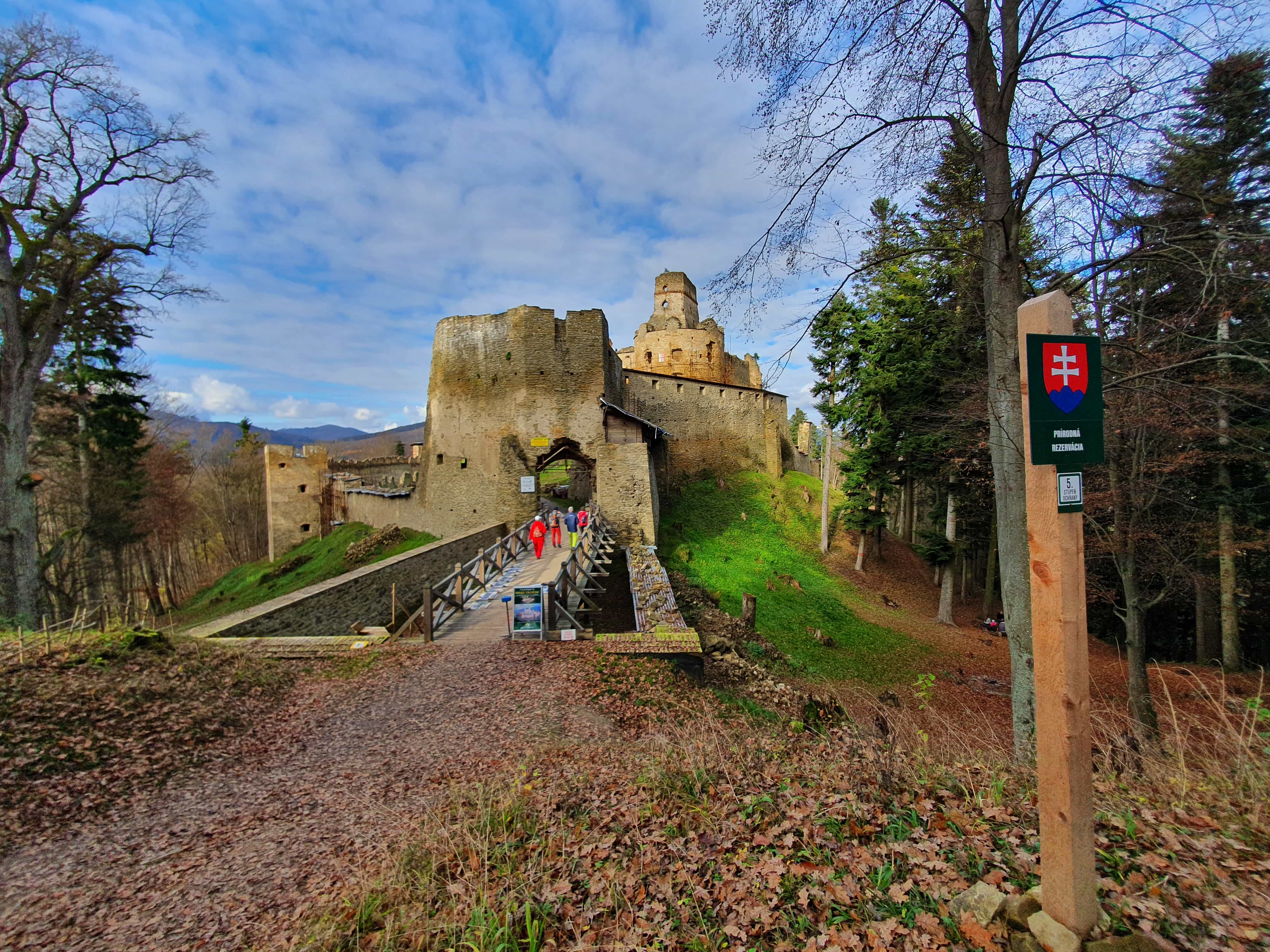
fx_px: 477
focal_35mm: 13
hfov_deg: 106.2
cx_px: 635
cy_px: 476
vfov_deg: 89.9
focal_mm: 1.8
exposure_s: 1/473
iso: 50
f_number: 2.2
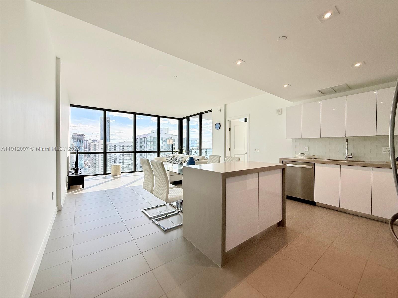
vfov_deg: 85.7
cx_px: 199
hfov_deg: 102.1
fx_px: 161
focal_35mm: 14
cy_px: 149
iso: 64
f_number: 2.2
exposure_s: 1/316
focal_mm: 2.22
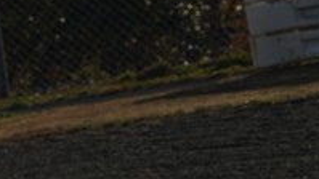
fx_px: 10812
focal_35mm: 1278
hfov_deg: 1.7
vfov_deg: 1.0
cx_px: -99
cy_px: 91
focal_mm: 338
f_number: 10
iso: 200
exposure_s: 1/800
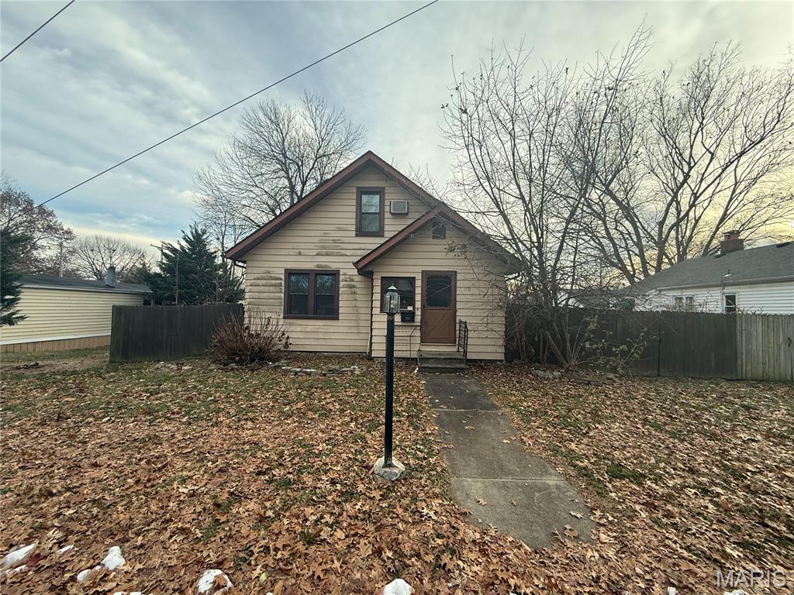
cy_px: 298
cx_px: 397
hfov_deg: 102.1
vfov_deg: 85.7
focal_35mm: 14
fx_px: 321
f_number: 2.2
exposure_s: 1/323
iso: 64
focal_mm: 2.22
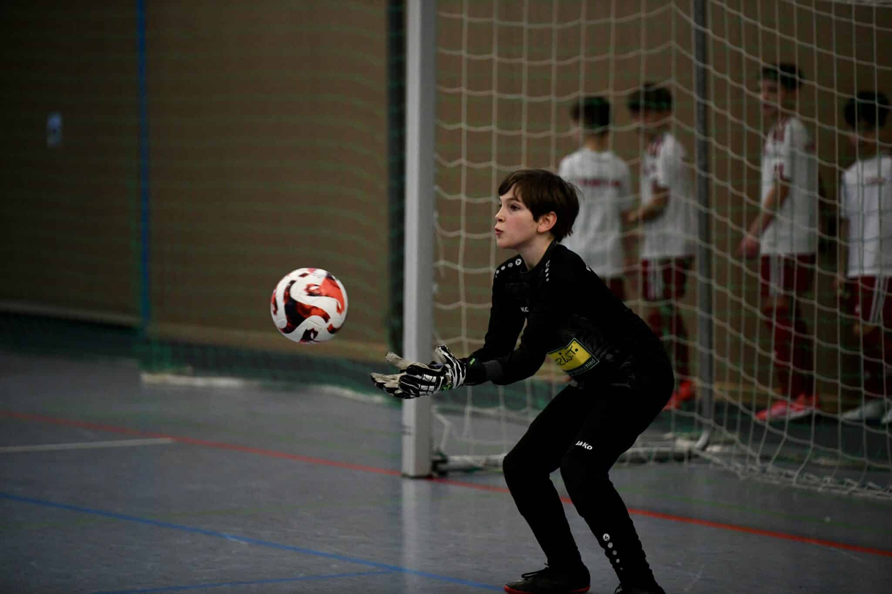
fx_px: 4707
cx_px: 446
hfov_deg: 10.8
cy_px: 297
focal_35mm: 190
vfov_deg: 7.2
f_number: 2.8
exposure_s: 1/1250
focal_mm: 190
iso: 5000
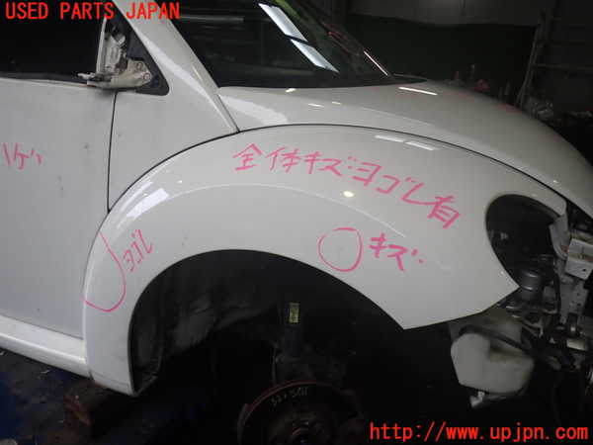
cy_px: 222
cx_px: 296
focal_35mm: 30
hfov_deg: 60.0
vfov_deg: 46.8
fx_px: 514
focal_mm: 5.4
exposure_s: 1/160
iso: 100
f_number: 2.3
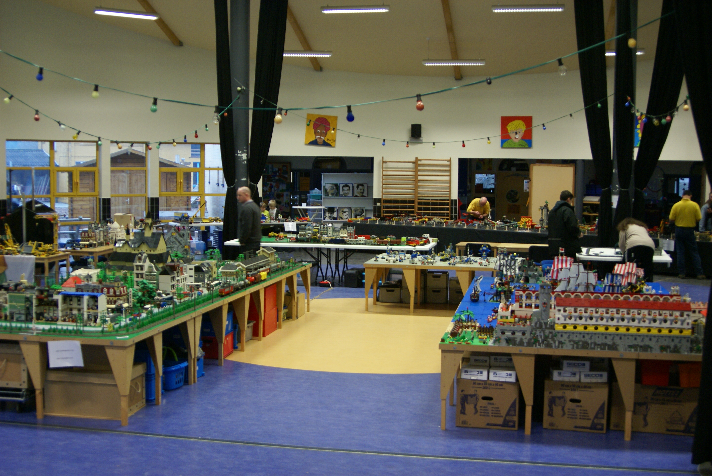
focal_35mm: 42
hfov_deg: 46.4
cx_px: 356
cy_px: 238
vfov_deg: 32.0
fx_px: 831
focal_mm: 28
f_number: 4
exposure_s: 1/20
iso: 400
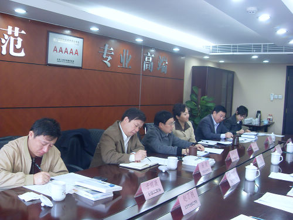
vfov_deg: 38.7
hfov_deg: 50.1
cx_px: 146
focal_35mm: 37
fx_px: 313
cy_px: 110
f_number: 2.8
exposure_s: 1/15
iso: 200
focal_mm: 6.3
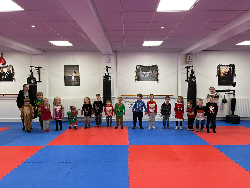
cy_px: 94
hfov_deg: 67.3
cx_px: 125
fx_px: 188
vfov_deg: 53.1
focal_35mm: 26
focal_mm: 5.1
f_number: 1.6
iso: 64
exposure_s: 1/50
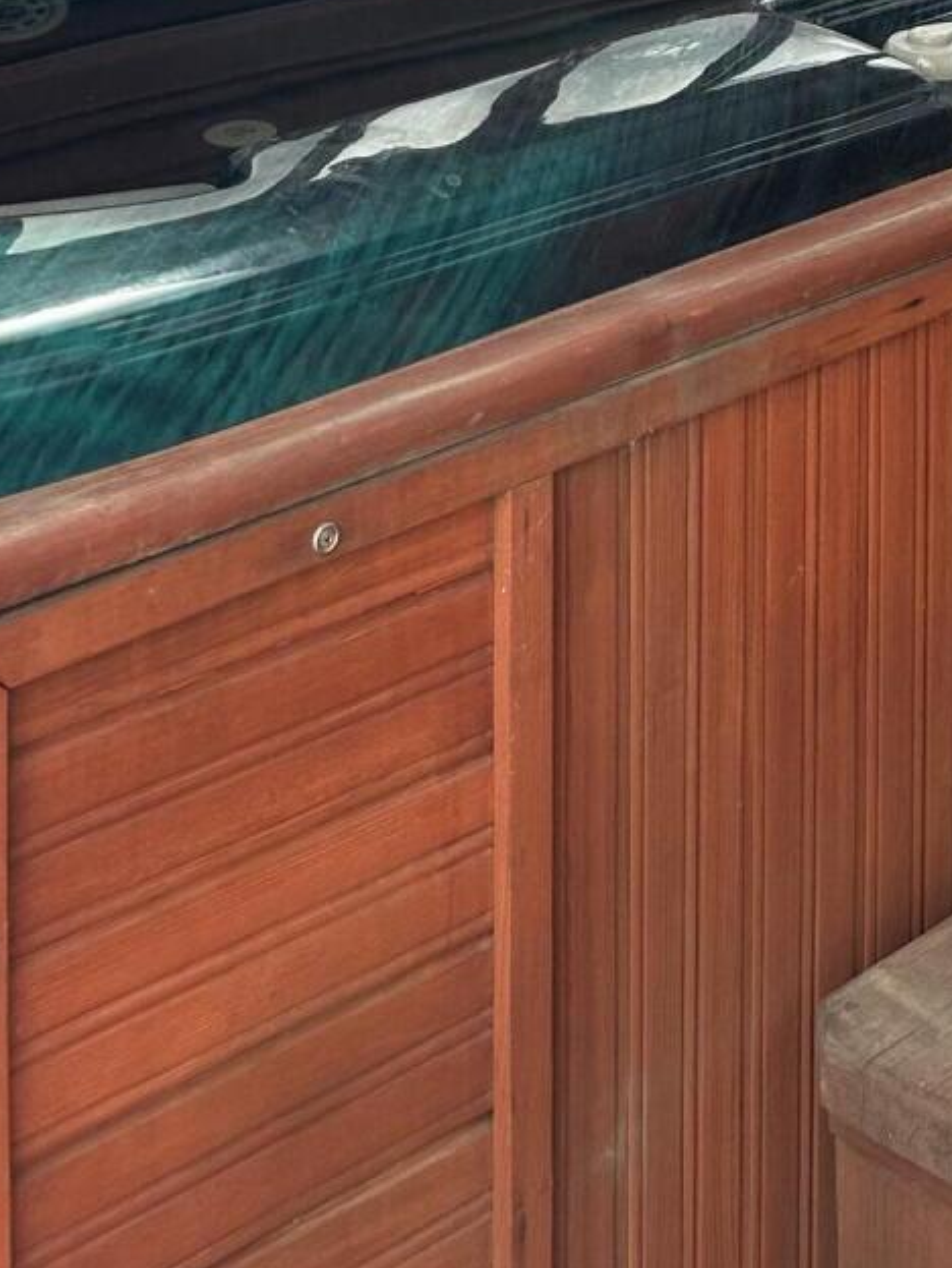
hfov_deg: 19.0
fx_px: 2821
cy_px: -596
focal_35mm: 77
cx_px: 712
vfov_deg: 21.5
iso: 80
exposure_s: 1/355
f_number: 1.78
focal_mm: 6.86
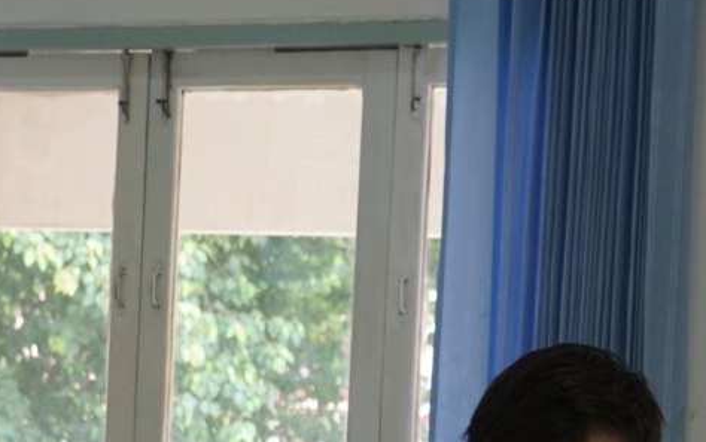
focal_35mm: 132
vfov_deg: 9.7
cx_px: 527
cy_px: 591
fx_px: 2542
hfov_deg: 15.7
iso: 800
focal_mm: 38
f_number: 4
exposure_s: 1/160
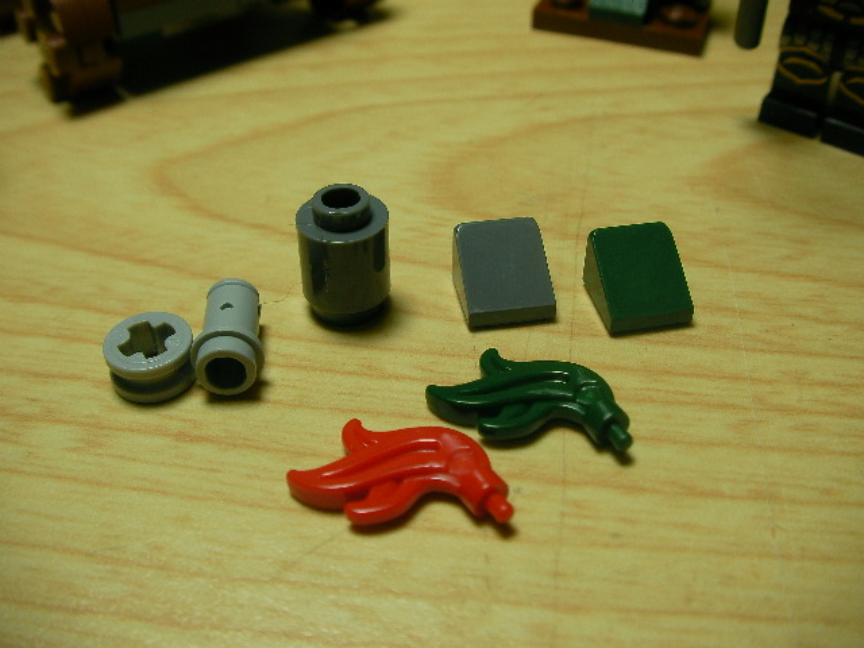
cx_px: 432
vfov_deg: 37.7
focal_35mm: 38
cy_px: 324
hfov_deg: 49.0
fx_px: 948
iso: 50
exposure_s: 1/66.3
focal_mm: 6.3
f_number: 3.5
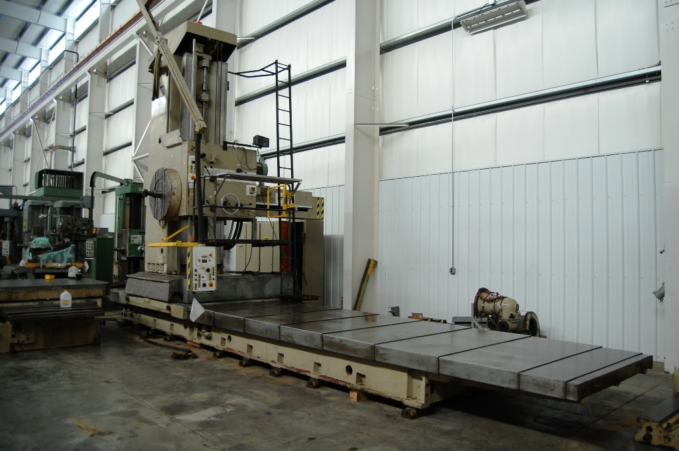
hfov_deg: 67.4
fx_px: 509
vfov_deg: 47.9
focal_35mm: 27
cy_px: 226
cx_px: 340
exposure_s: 1/30
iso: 720
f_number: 3.5
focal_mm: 18
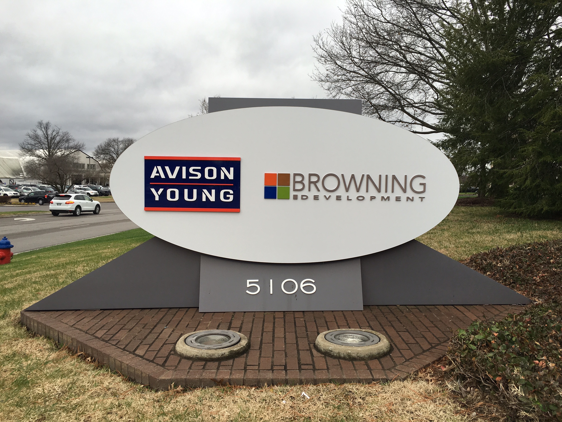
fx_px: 471
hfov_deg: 61.7
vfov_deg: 48.2
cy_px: 211
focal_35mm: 29
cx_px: 281
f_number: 2.2
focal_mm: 4.15
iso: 25
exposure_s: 1/206
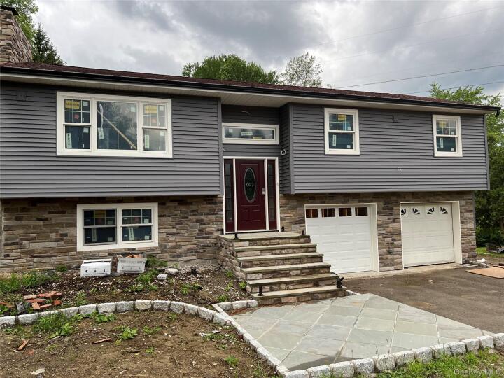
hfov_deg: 67.3
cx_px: 252
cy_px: 189
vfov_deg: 53.1
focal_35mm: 26
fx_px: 379
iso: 50
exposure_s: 1/604
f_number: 1.5
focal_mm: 5.7
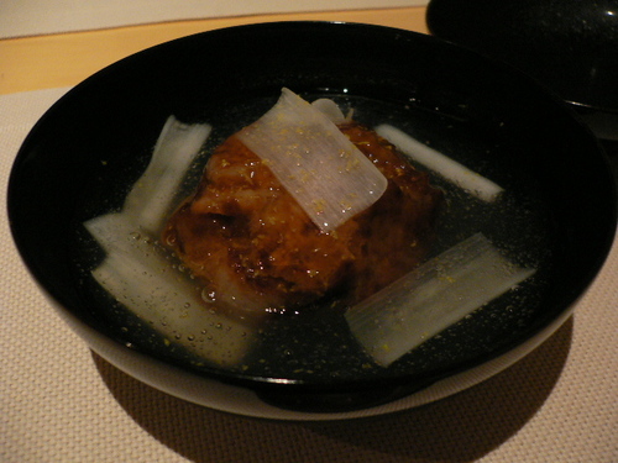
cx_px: 309
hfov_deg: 52.6
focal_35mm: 35
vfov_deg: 40.7
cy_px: 232
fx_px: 625
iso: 200
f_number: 2.8
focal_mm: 5.8
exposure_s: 1/8
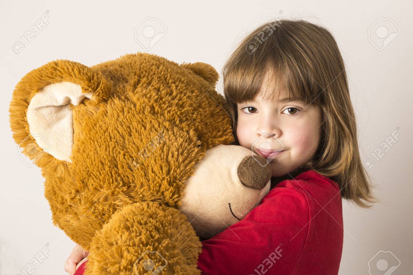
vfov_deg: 19.5
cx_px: 206
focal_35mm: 70
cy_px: 138
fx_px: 803
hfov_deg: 28.8
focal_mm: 70
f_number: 16
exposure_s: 1/125
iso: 100
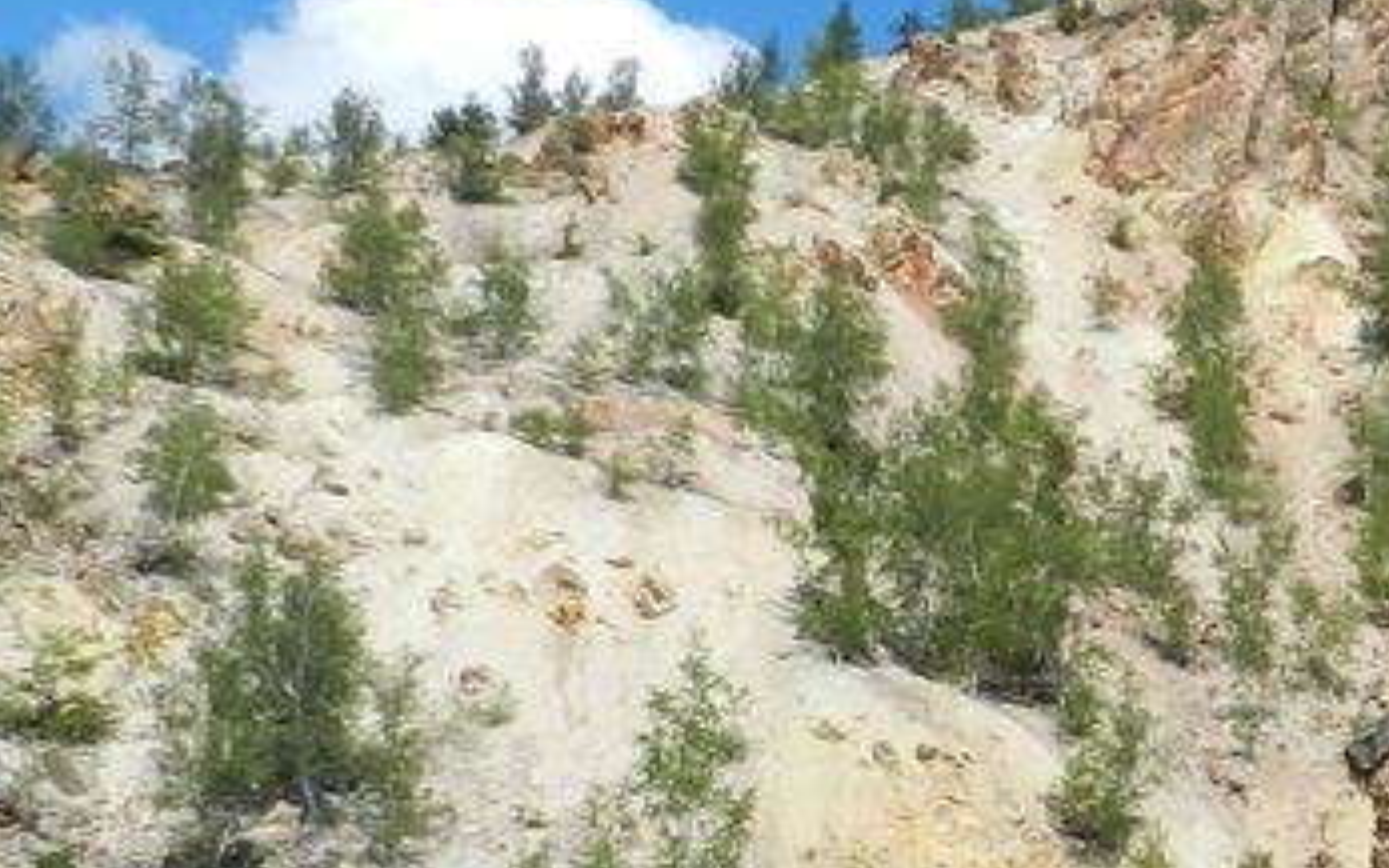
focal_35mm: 72
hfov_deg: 24.6
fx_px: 2726
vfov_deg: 17.7
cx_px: 1849
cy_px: 840
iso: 160
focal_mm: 4
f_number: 4
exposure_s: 1/1250
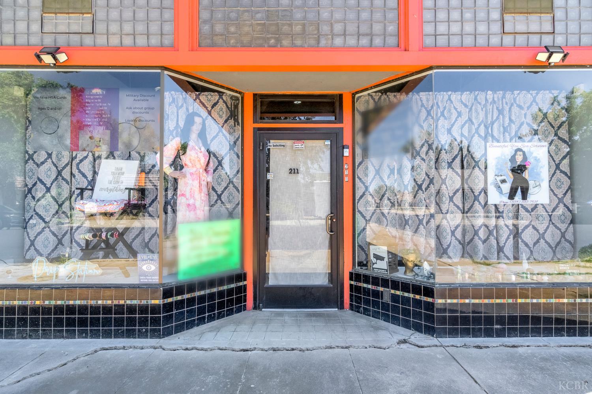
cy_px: 197
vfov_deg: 72.1
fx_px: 271
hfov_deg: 95.0
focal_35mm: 16
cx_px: 296
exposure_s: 1/200
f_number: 8
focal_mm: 11
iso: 400
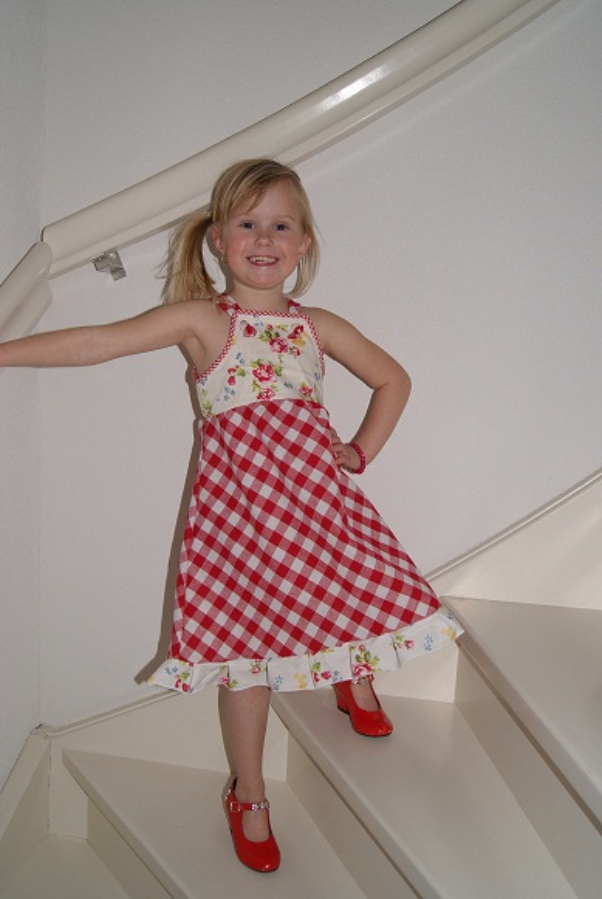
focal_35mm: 33
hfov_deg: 40.1
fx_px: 825
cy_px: 450
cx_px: 301
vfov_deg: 57.2
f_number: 5.6
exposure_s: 1/60
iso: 400
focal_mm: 22
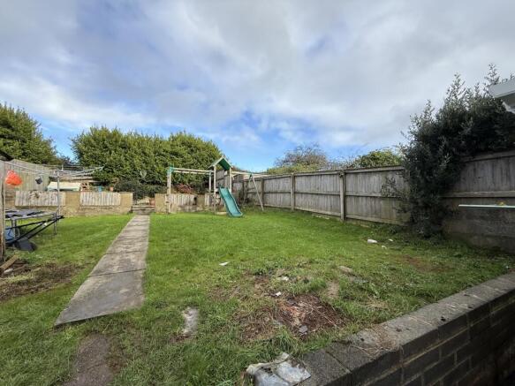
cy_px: 193
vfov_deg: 85.7
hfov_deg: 102.1
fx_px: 208
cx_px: 258
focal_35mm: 14
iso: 50
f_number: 2.2
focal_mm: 2.22
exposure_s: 1/734
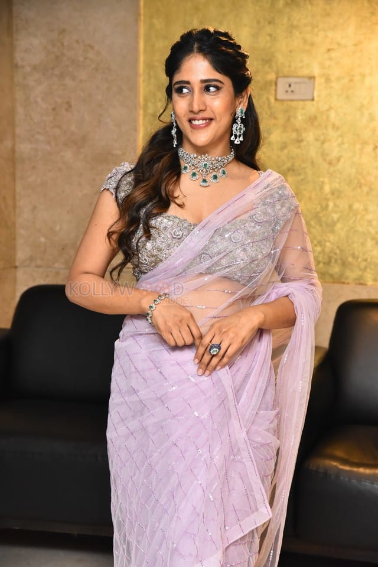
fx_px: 1291
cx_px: 189
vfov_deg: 24.8
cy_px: 284
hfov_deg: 16.7
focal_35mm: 82
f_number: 5
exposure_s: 1/100
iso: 3200
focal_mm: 82
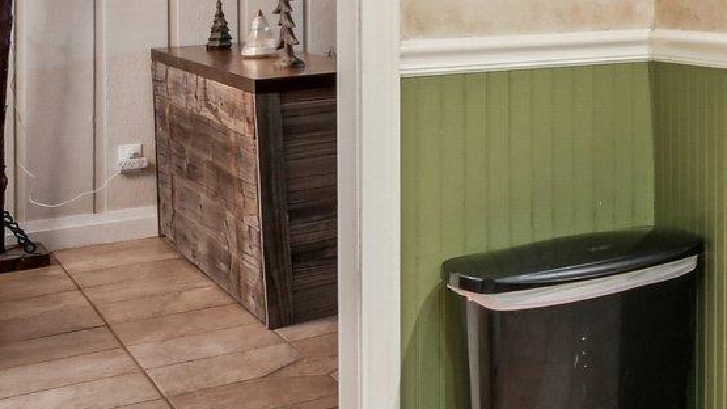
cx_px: 1254
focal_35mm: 58
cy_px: -92
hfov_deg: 23.1
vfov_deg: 19.4
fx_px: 1118
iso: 400
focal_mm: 10
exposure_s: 1/5
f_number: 8
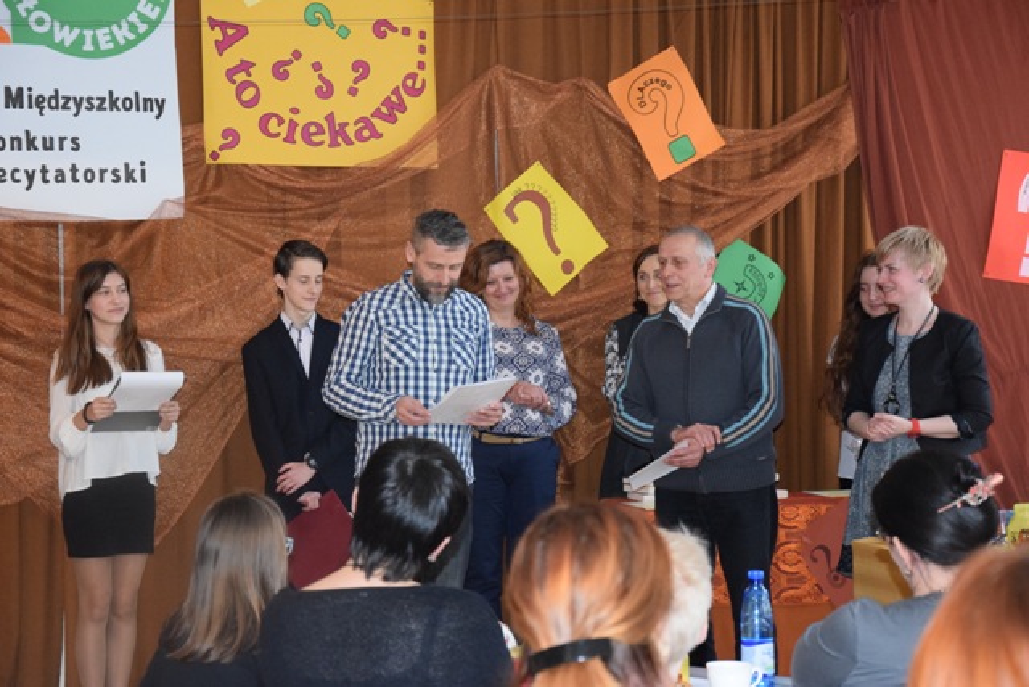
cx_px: 514
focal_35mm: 99
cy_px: 344
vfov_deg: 13.8
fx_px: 2830
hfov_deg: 20.6
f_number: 5.3
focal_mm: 66
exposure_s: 1/60
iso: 3200
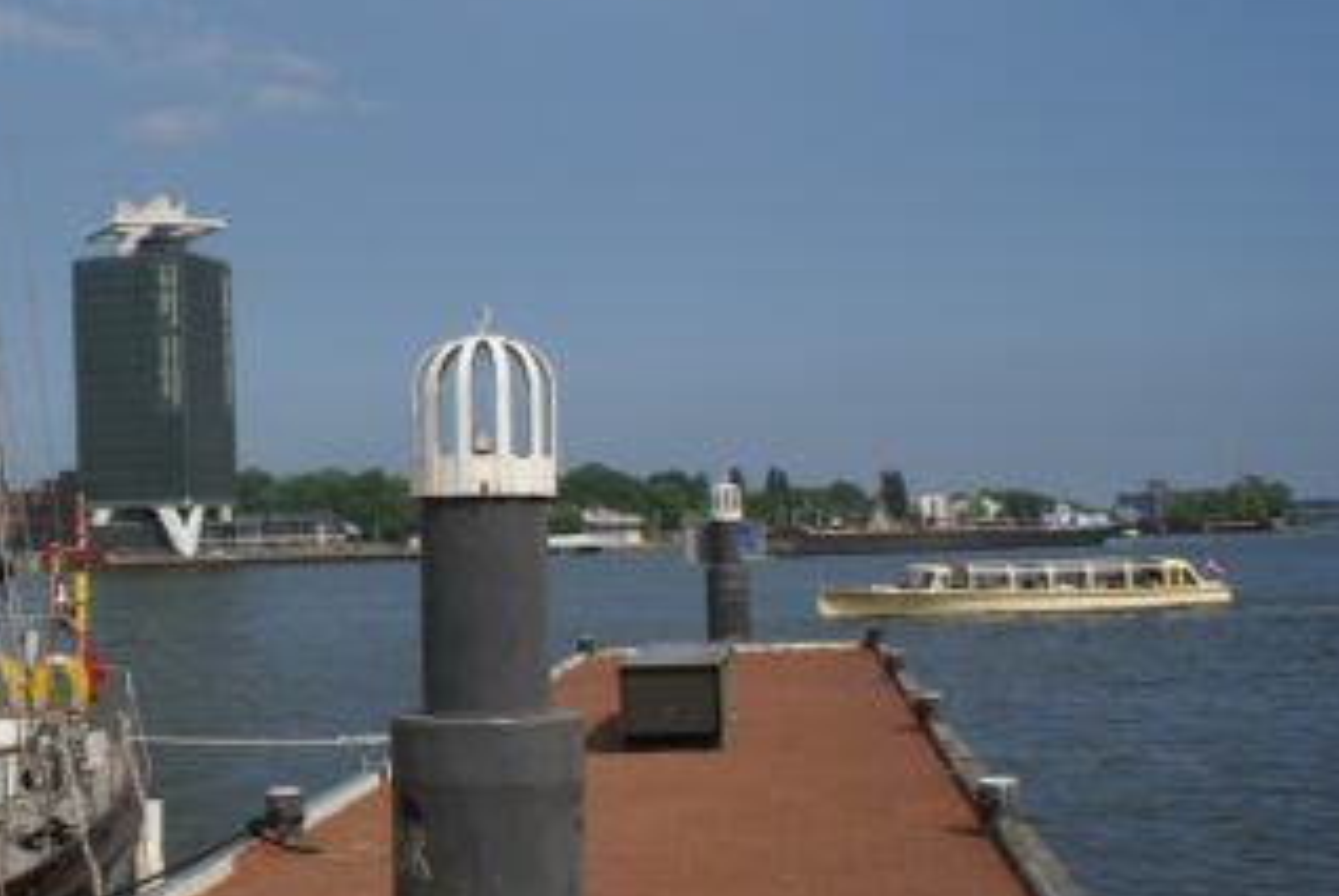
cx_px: 147
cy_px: 475
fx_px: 1900
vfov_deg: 26.6
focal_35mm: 51
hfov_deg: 36.5
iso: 100
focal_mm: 18
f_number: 10
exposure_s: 1/320
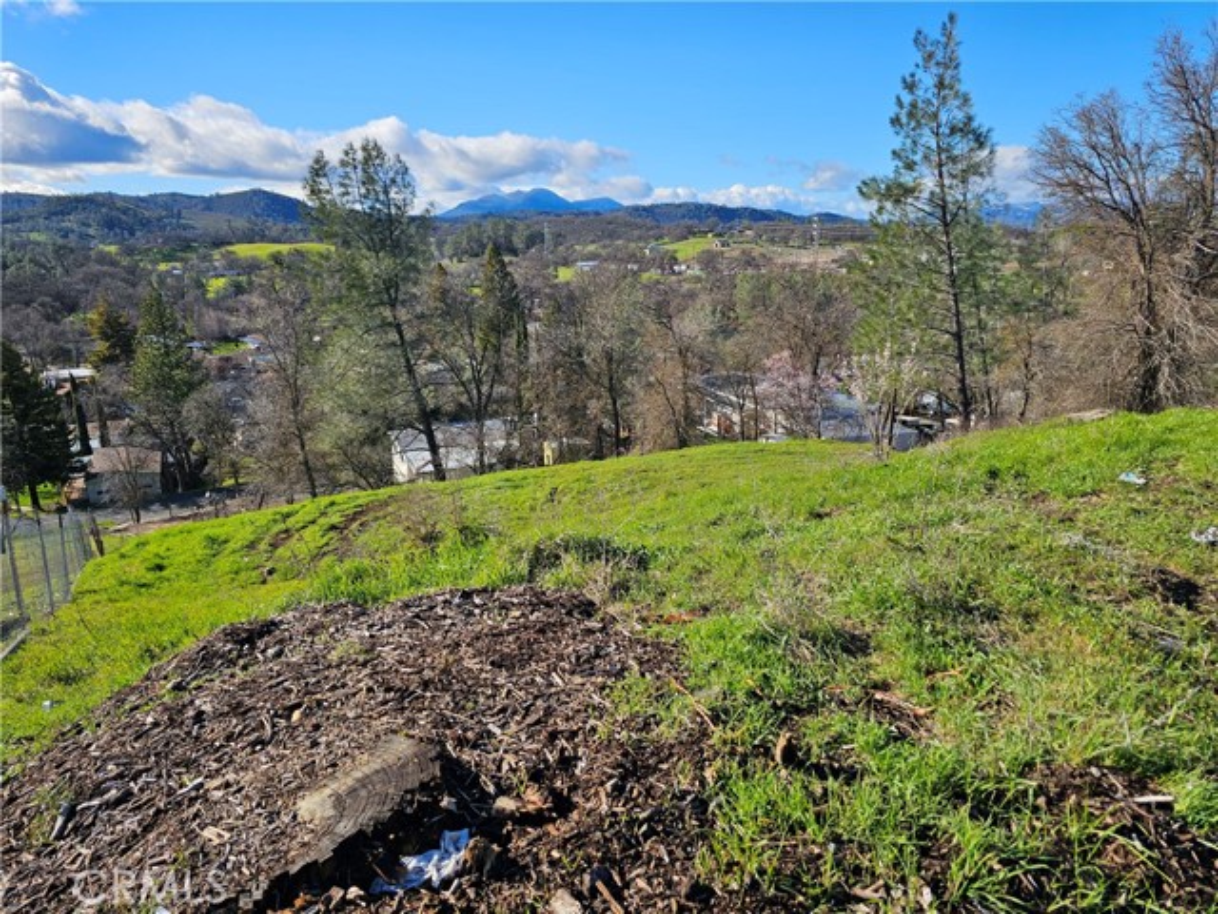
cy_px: 457
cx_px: 609
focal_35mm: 23
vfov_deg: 58.9
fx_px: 809
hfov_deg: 73.9
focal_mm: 6.3
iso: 10
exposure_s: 1/662
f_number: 1.7
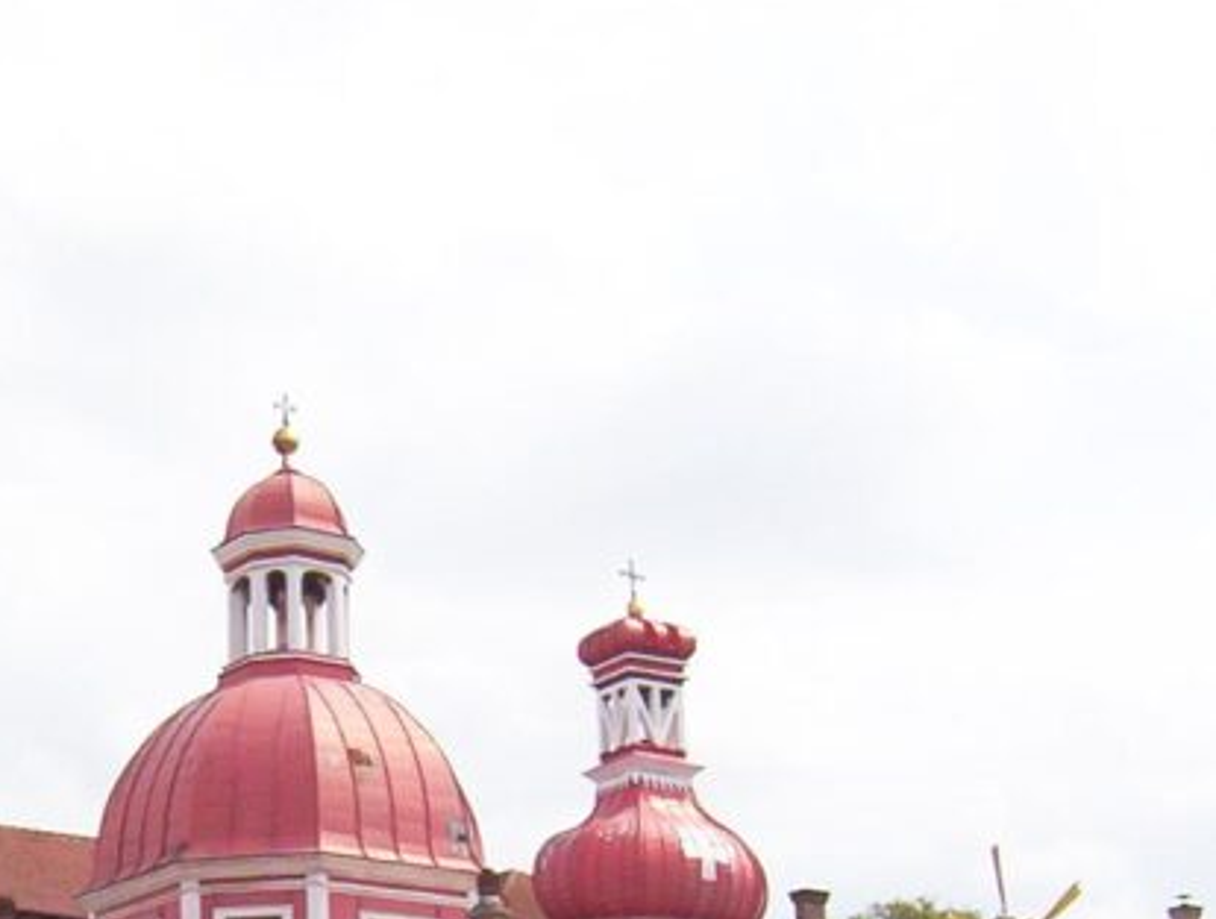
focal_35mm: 89
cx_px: 200
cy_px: 979
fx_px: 3136
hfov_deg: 21.6
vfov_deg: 16.2
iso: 100
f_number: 5.24
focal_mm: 5.54
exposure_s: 1/865
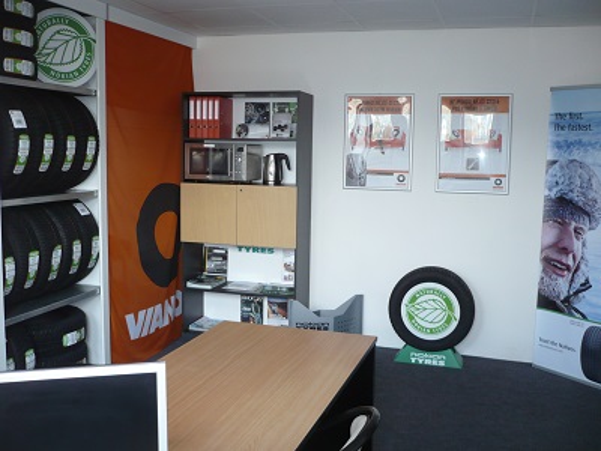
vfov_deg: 40.7
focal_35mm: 35
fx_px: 608
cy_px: 226
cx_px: 300
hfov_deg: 52.6
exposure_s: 1/30
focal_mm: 5.8
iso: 160
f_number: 2.8
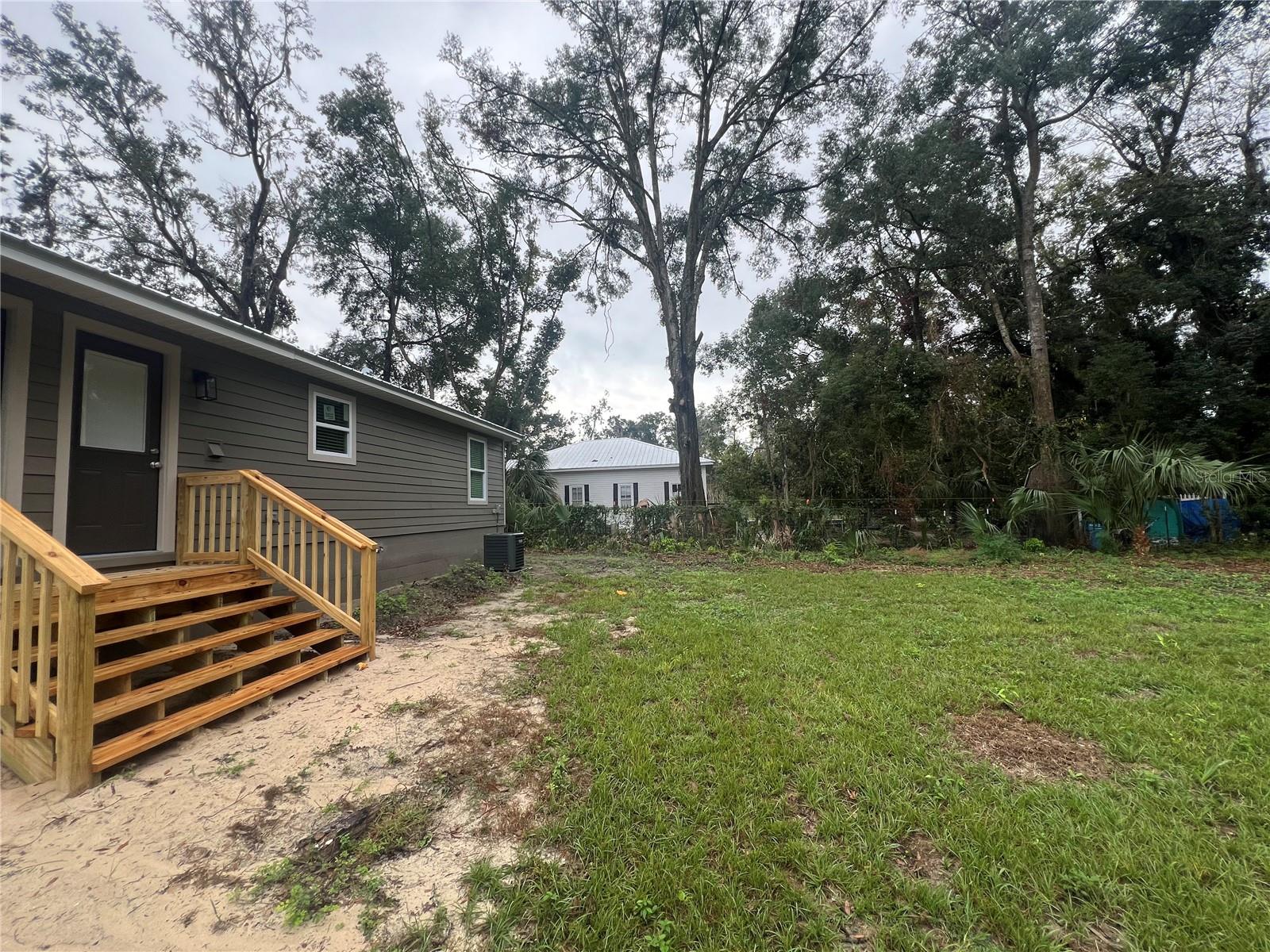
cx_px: 635
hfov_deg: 106.2
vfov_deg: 89.9
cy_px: 476
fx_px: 477
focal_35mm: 13
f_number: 1.8
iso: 32
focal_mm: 1.57
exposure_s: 1/523
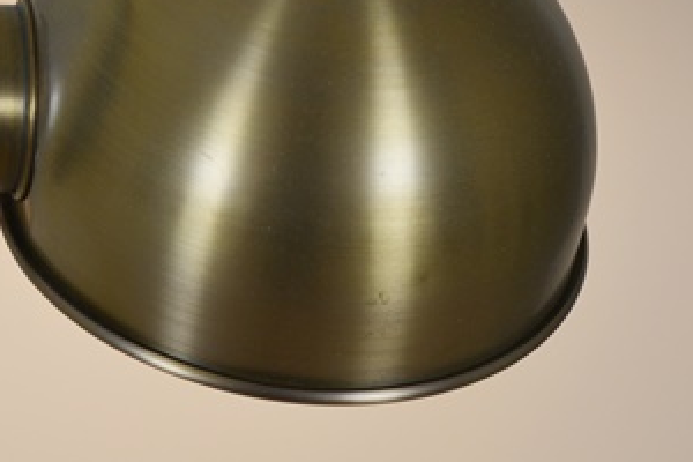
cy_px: 134
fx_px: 1848
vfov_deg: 14.2
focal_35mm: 96
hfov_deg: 21.1
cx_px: 208
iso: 360
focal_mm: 32
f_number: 5.6
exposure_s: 1/125
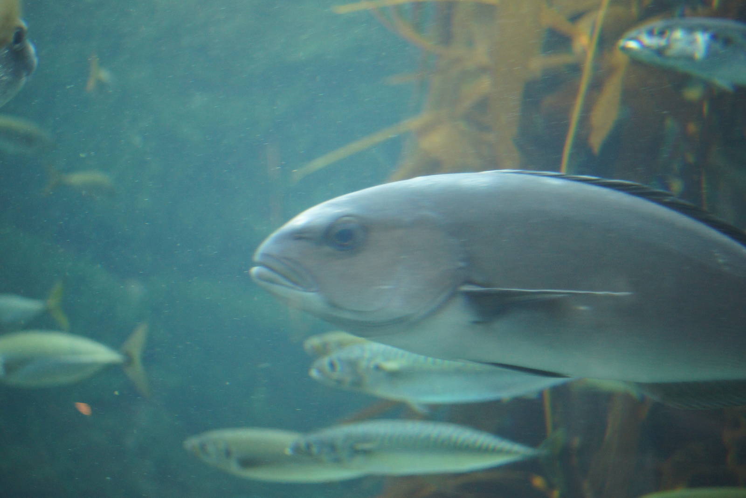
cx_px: 373
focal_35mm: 45
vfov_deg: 29.9
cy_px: 249
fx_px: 933
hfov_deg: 43.6
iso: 1000
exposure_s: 1/125
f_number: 2.8
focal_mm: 30
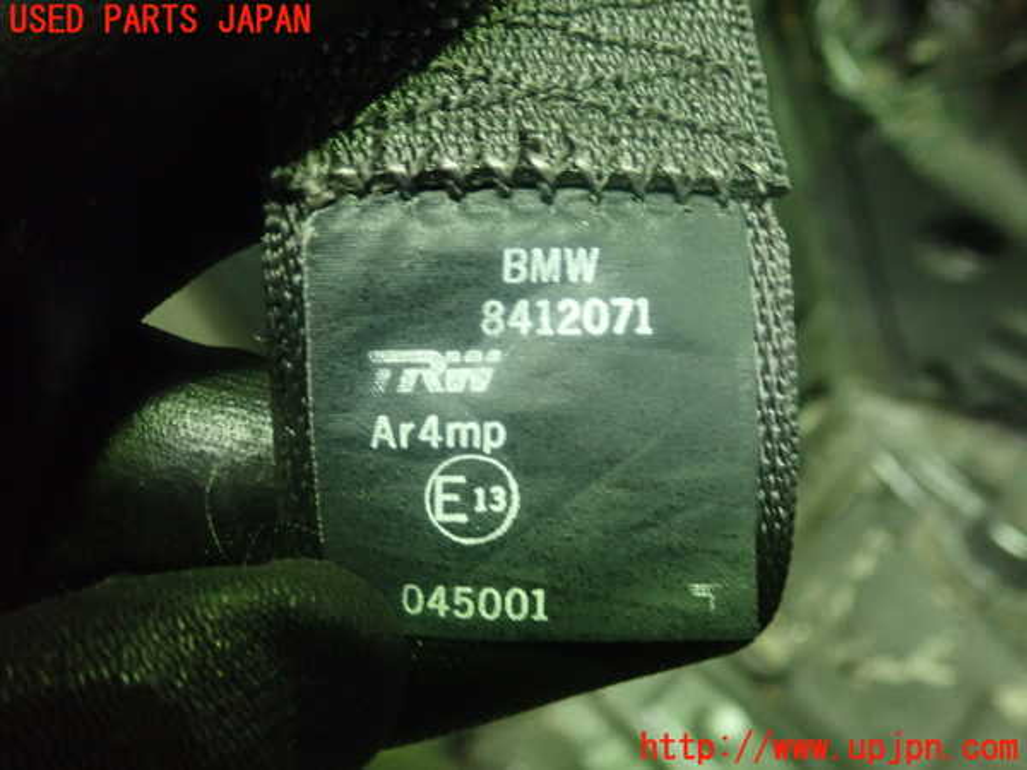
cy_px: 385
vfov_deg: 46.8
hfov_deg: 60.0
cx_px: 514
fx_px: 890
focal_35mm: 30
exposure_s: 1/30
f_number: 2.3
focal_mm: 5.5
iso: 1000
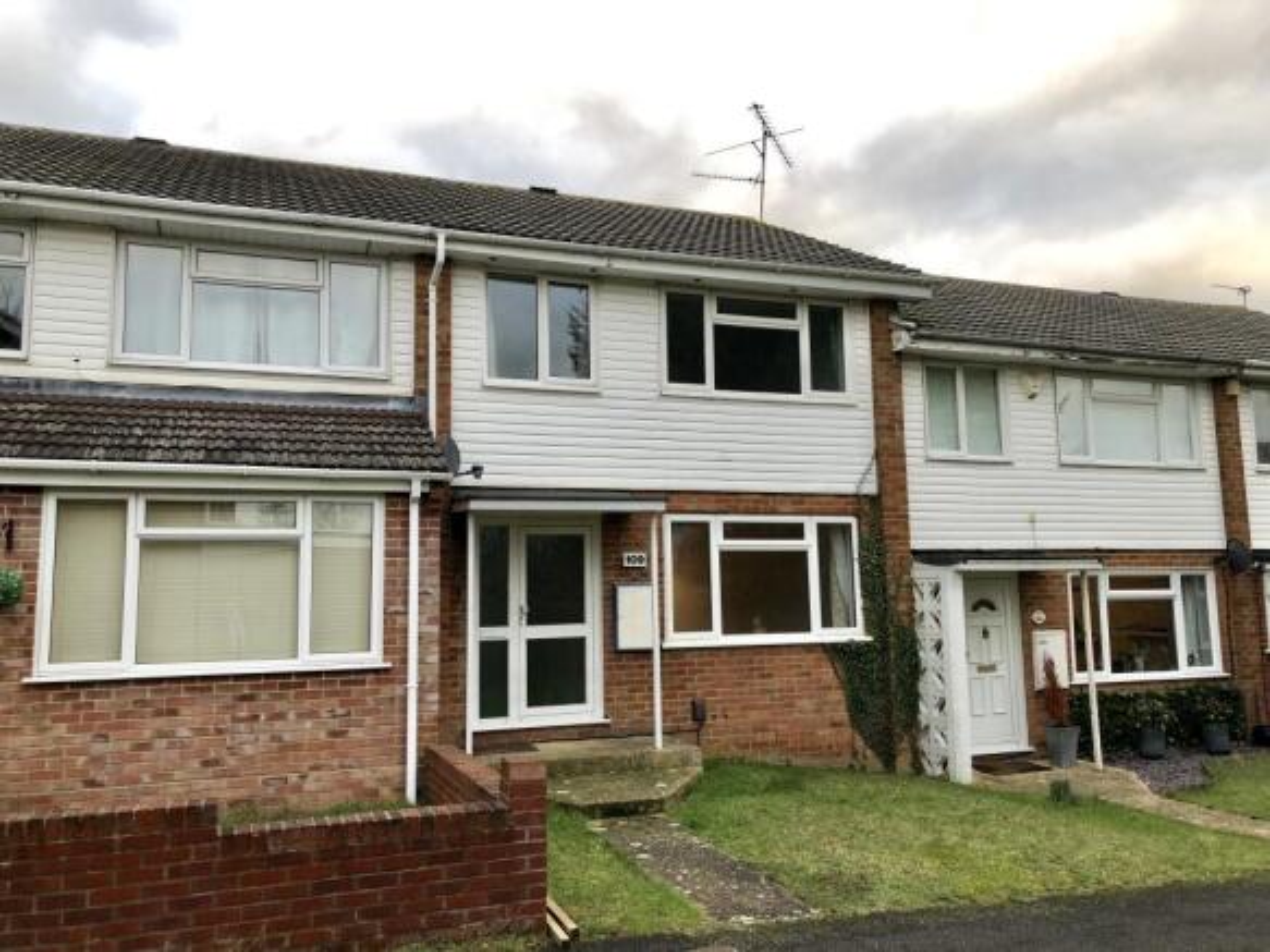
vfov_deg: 49.7
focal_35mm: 28
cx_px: 635
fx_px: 1027
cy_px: 476
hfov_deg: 63.5
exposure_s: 1/100
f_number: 1.8
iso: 40
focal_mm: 3.99
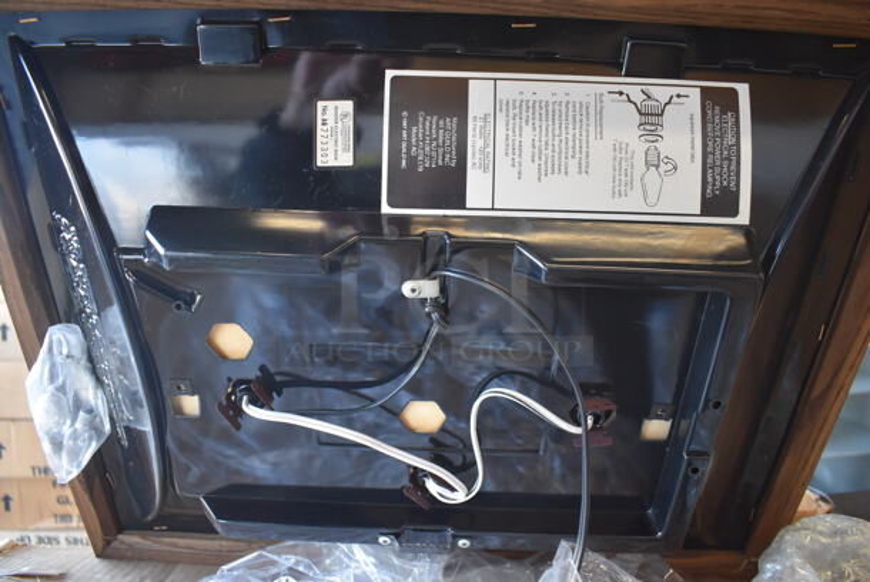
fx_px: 653
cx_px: 435
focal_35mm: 27
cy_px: 291
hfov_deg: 67.3
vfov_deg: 48.0
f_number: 3.5
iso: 1400
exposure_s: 1/125
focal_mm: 18
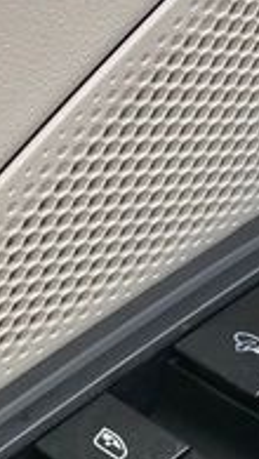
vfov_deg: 20.4
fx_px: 1218
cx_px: 85
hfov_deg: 12.1
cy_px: 501
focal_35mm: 100
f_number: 1.8
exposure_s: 1/107
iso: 80
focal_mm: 3.99
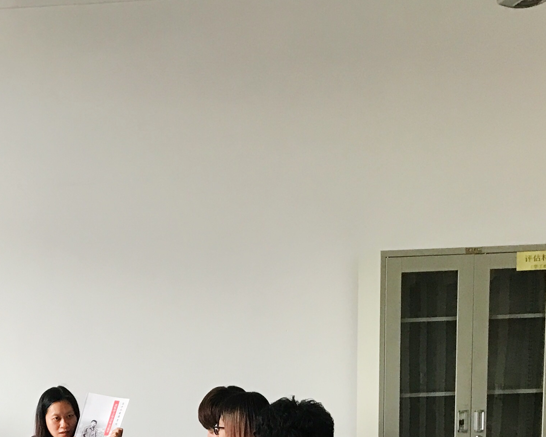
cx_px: -42
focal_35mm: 73
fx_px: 1180
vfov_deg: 19.8
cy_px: 516
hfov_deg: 24.5
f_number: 1.8
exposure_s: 1/20
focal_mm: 3.99
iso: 40
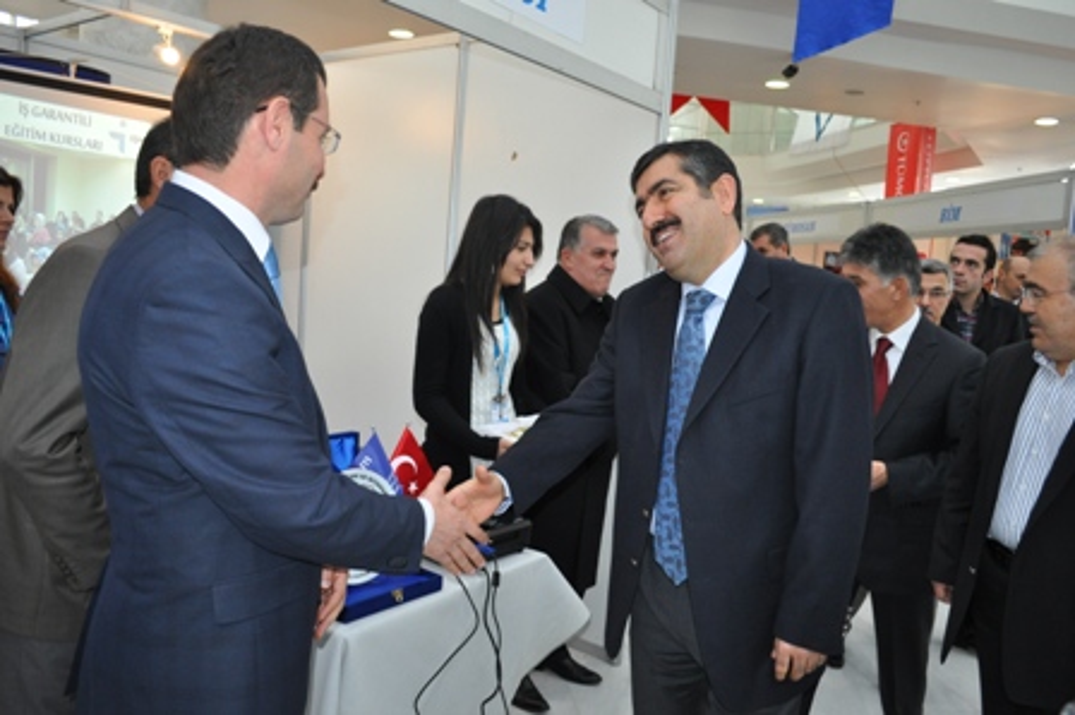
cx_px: 538
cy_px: 358
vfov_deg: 47.9
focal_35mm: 27
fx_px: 806
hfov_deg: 67.4
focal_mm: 18
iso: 800
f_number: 3.5
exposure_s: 1/100
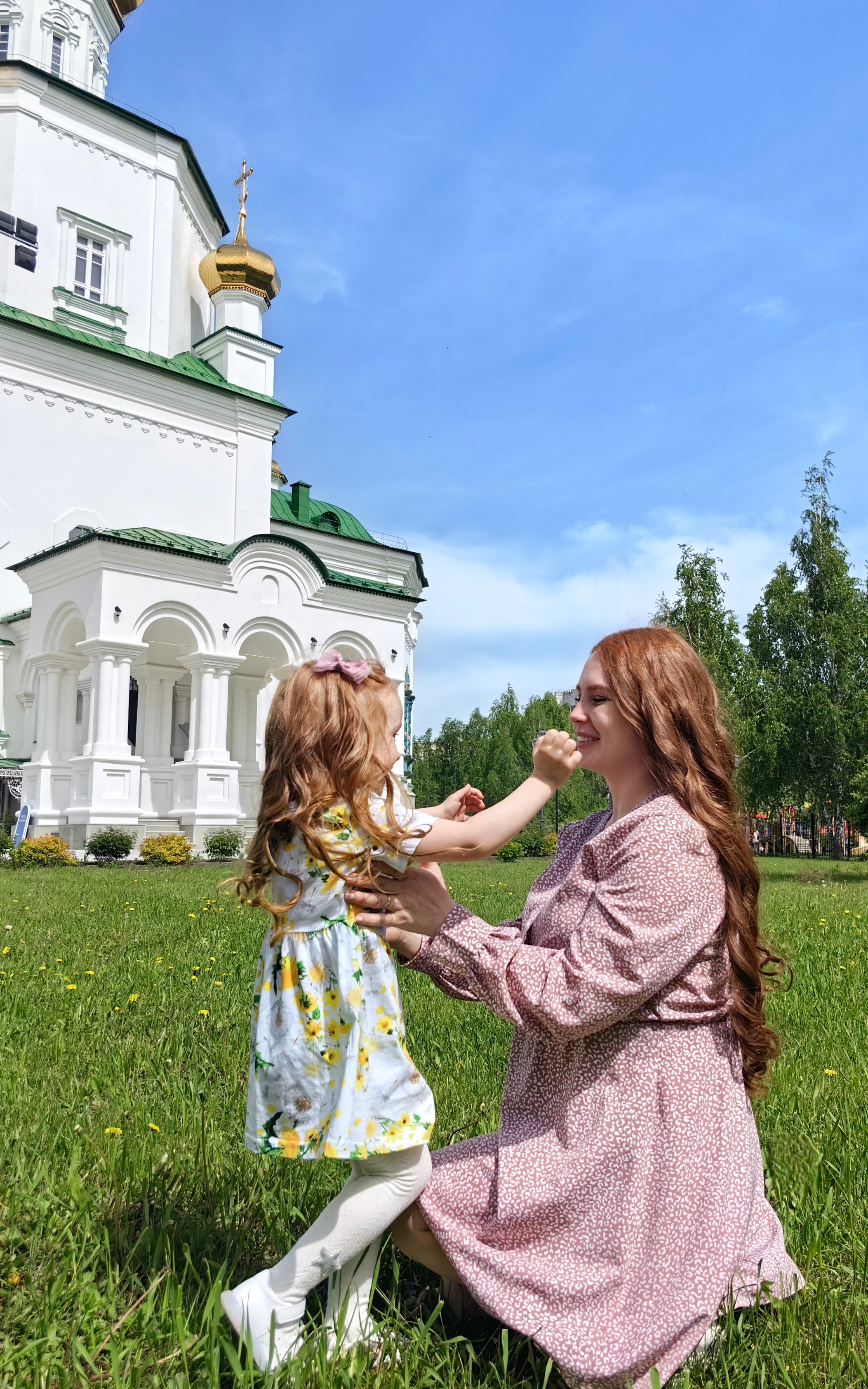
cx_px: 503
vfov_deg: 64.6
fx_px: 1098
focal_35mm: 29
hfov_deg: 43.0
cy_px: 695
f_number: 2
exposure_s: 1/4255
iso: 50
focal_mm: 6.35
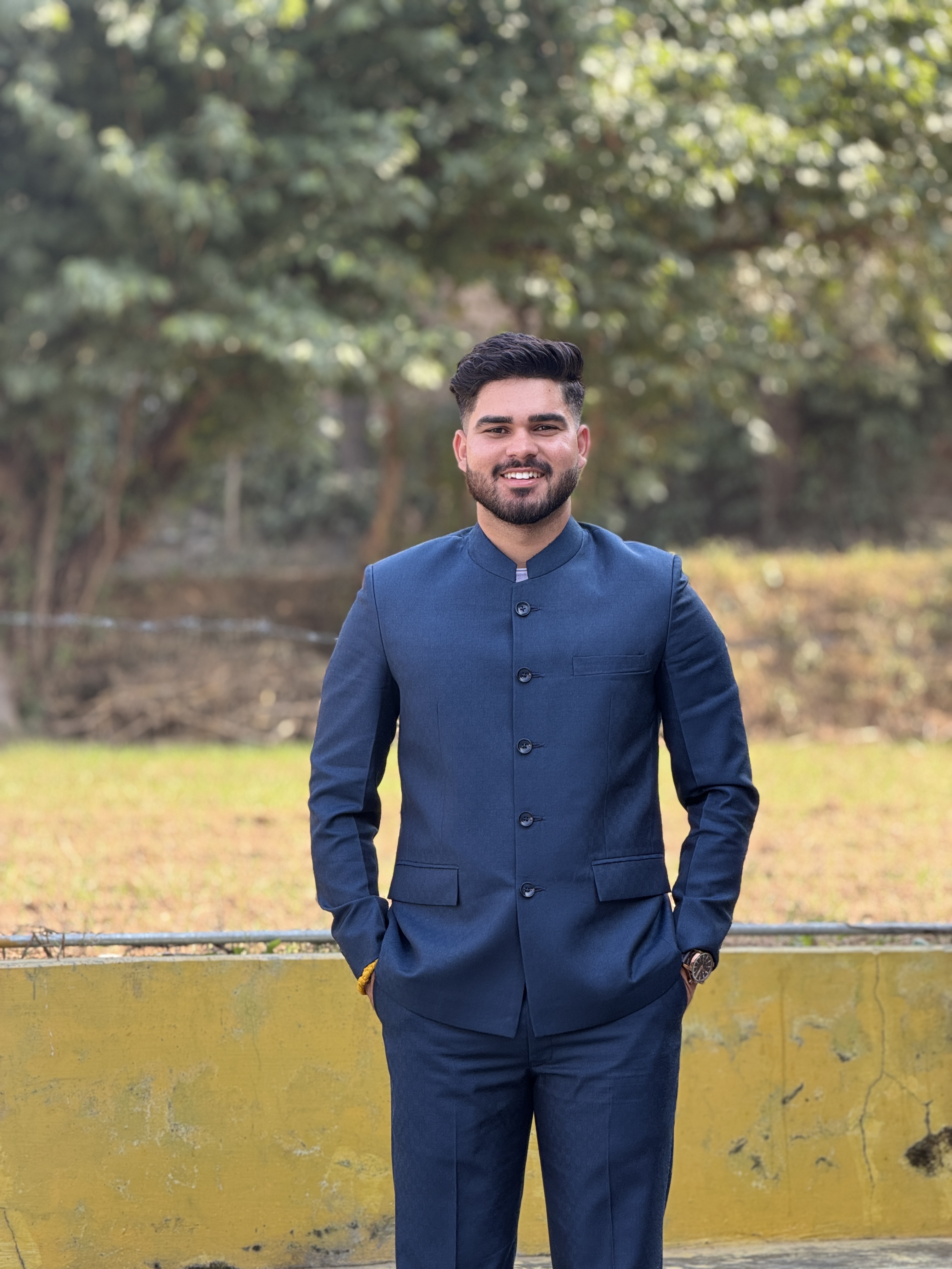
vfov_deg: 19.6
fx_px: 3667
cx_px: 476
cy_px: 634
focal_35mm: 100
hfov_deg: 14.8
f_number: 2.8
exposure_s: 1/121
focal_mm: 16.89
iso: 50
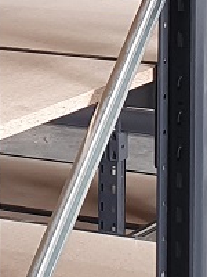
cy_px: 37
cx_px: 104
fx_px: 1555
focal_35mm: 195
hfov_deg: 7.6
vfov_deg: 10.1
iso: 100
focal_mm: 4.32
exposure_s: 1/100
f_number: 2.4
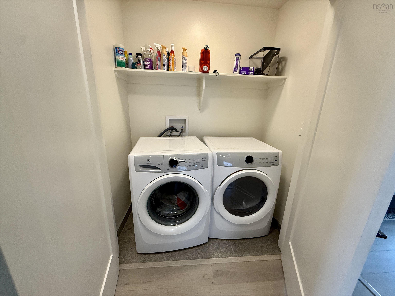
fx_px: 160
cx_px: 198
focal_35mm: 14
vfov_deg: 85.7
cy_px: 148
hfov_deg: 102.1
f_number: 2.2
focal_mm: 2.22
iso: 125
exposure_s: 1/120
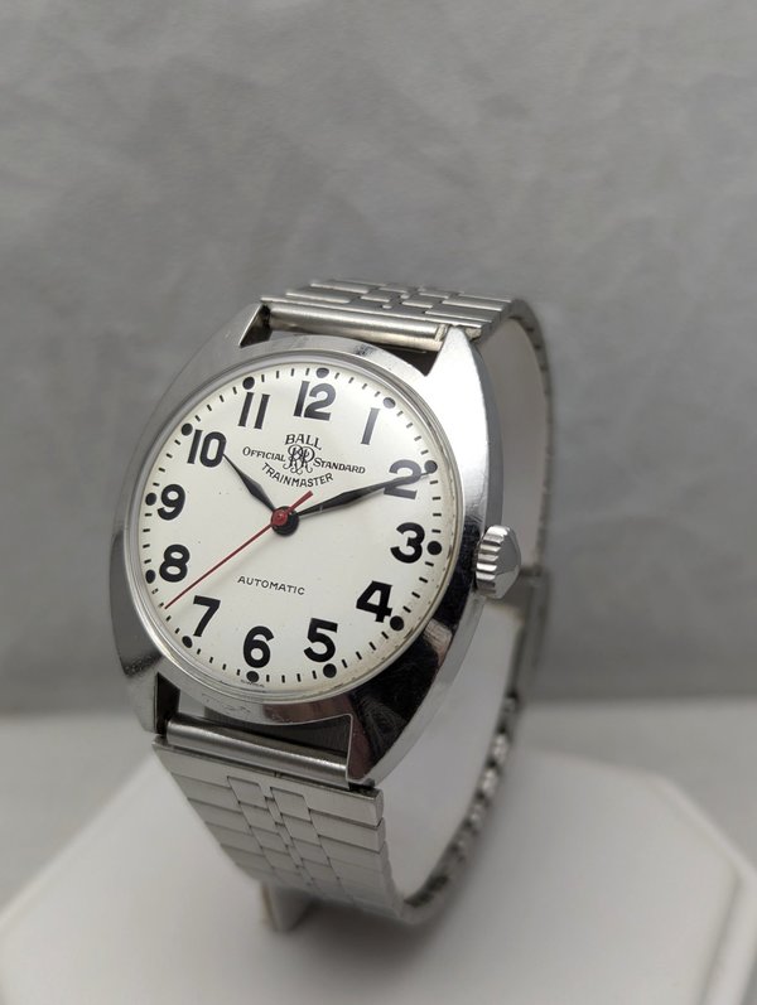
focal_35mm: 48
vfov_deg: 39.6
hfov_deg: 30.3
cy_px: 502
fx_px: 1396
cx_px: 378
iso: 72
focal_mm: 6.81
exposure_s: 1/120
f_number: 1.85
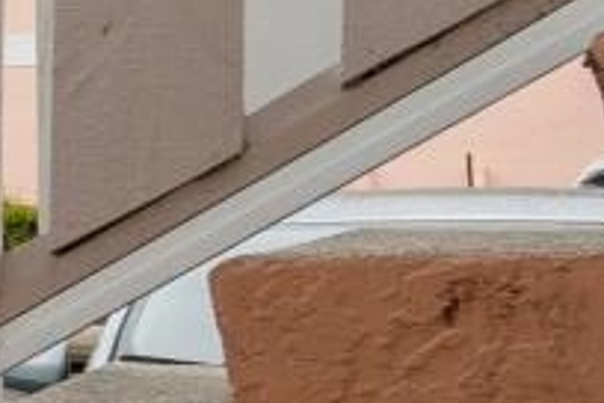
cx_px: -1691
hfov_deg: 8.7
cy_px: 199
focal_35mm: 127
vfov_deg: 10.8
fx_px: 2131
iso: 100
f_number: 8
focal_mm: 11
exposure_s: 1/250
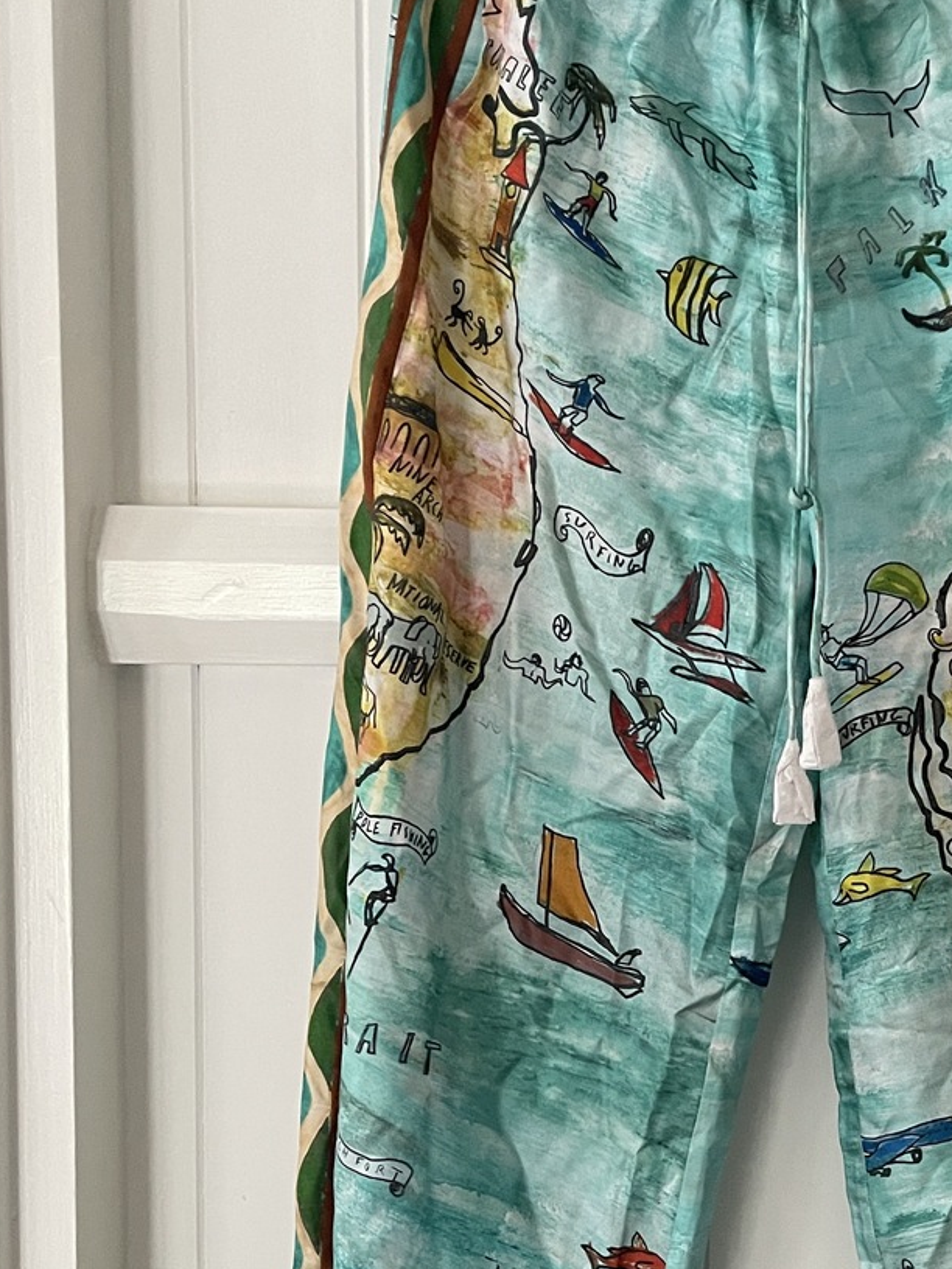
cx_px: 854
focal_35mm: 49
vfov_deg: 38.7
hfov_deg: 28.5
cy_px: 784
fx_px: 1797
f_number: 1.6
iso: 500
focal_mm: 5.1
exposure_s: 1/52
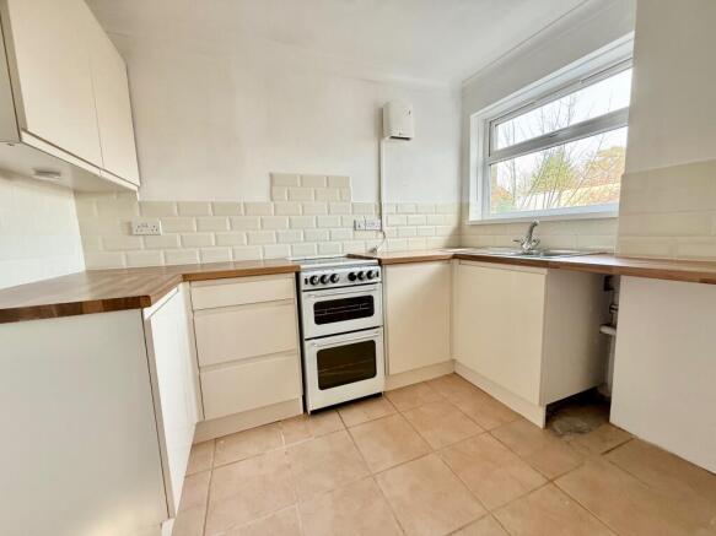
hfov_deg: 102.1
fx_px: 290
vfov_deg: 85.7
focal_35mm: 14
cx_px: 358
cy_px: 268
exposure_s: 1/99
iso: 160
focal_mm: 2.22
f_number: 2.2
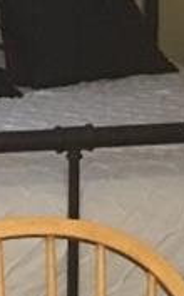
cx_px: 350
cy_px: -37
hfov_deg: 4.9
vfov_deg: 8.0
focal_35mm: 261
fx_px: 2103
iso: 200
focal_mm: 4.15
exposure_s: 1/30
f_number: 2.2
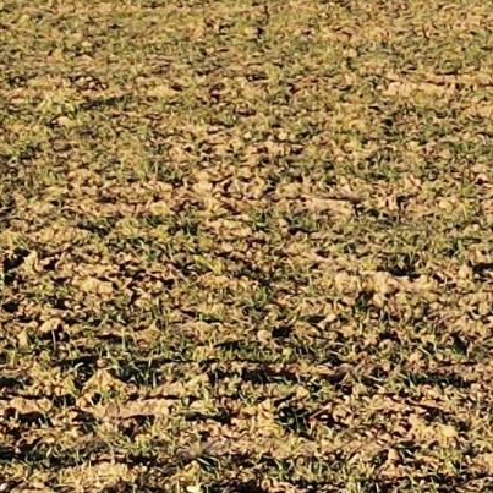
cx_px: 450
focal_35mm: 158
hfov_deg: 11.0
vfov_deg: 10.7
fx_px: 2546
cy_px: -202
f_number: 2.8
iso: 100
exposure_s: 1/350
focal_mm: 4.5
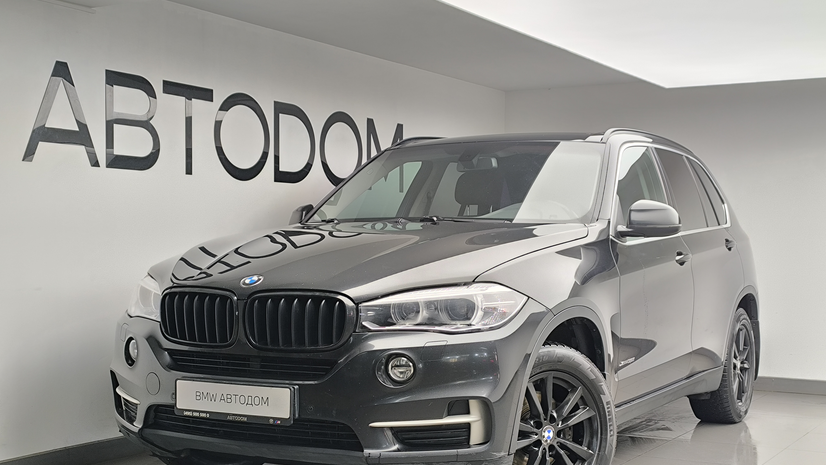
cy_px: 299
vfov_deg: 23.4
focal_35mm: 51
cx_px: 408
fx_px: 1117
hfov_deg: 40.6
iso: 320
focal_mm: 6.14
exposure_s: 1/100
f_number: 1.65
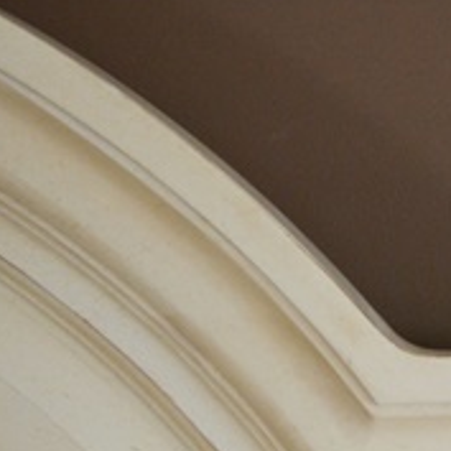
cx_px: 971
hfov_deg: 6.2
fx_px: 4009
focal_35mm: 272
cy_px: 741
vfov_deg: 6.3
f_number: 5.3
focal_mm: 42
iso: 640
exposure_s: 1/60
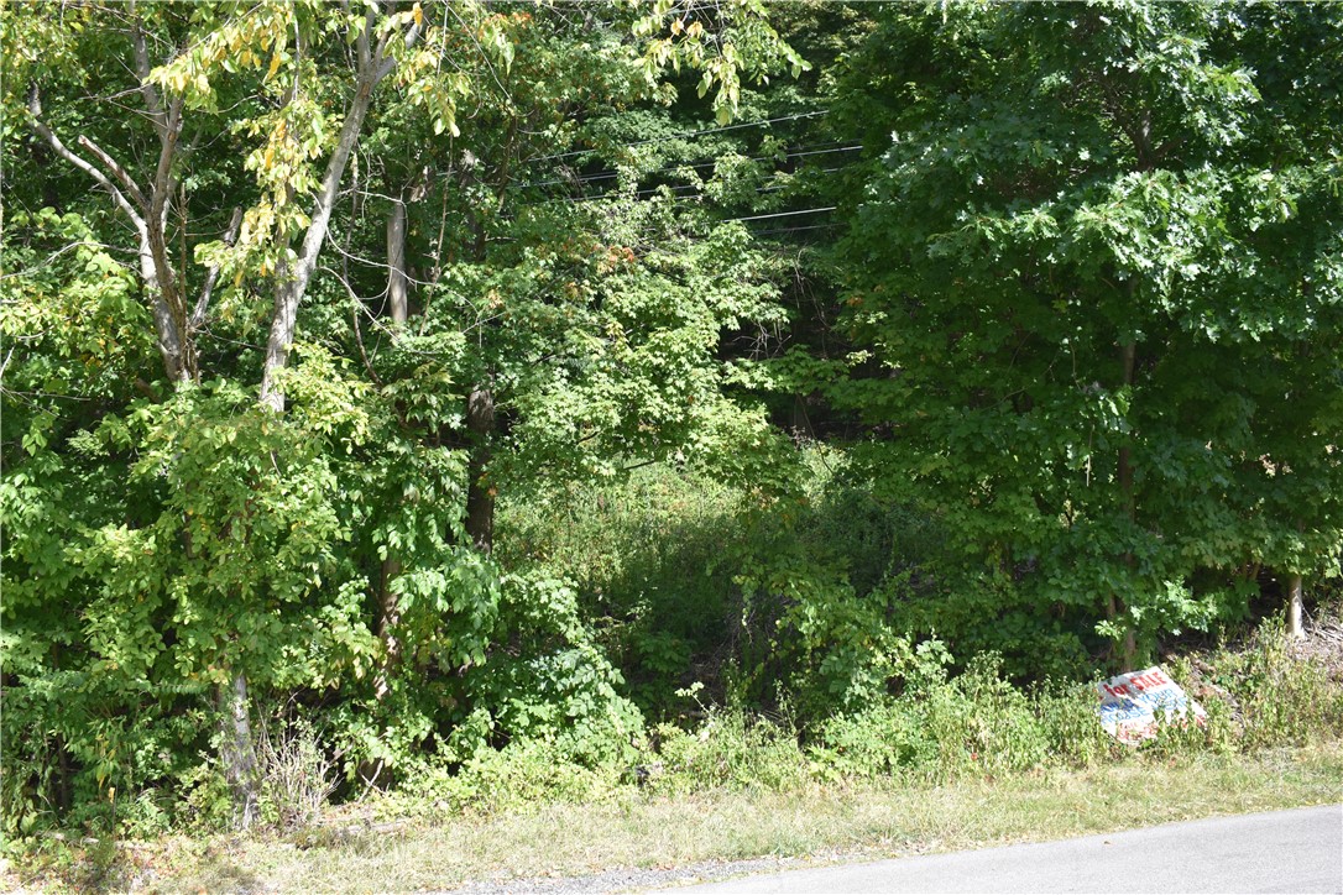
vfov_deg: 36.9
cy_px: 448
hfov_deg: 53.1
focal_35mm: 36
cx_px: 672
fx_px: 1343
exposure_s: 1/250
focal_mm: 24
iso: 200
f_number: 5.6
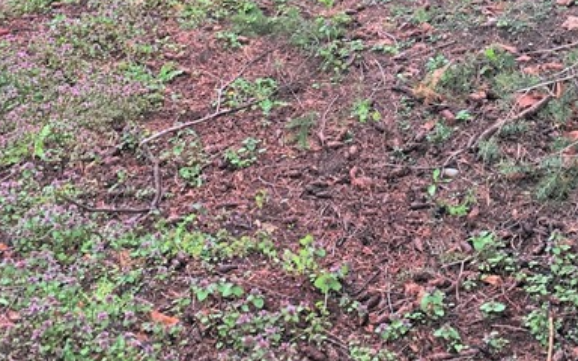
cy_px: -143
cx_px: 334
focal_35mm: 82
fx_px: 1292
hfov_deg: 25.2
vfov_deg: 15.0
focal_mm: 4.15
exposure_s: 1/120
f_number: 2.2
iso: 25
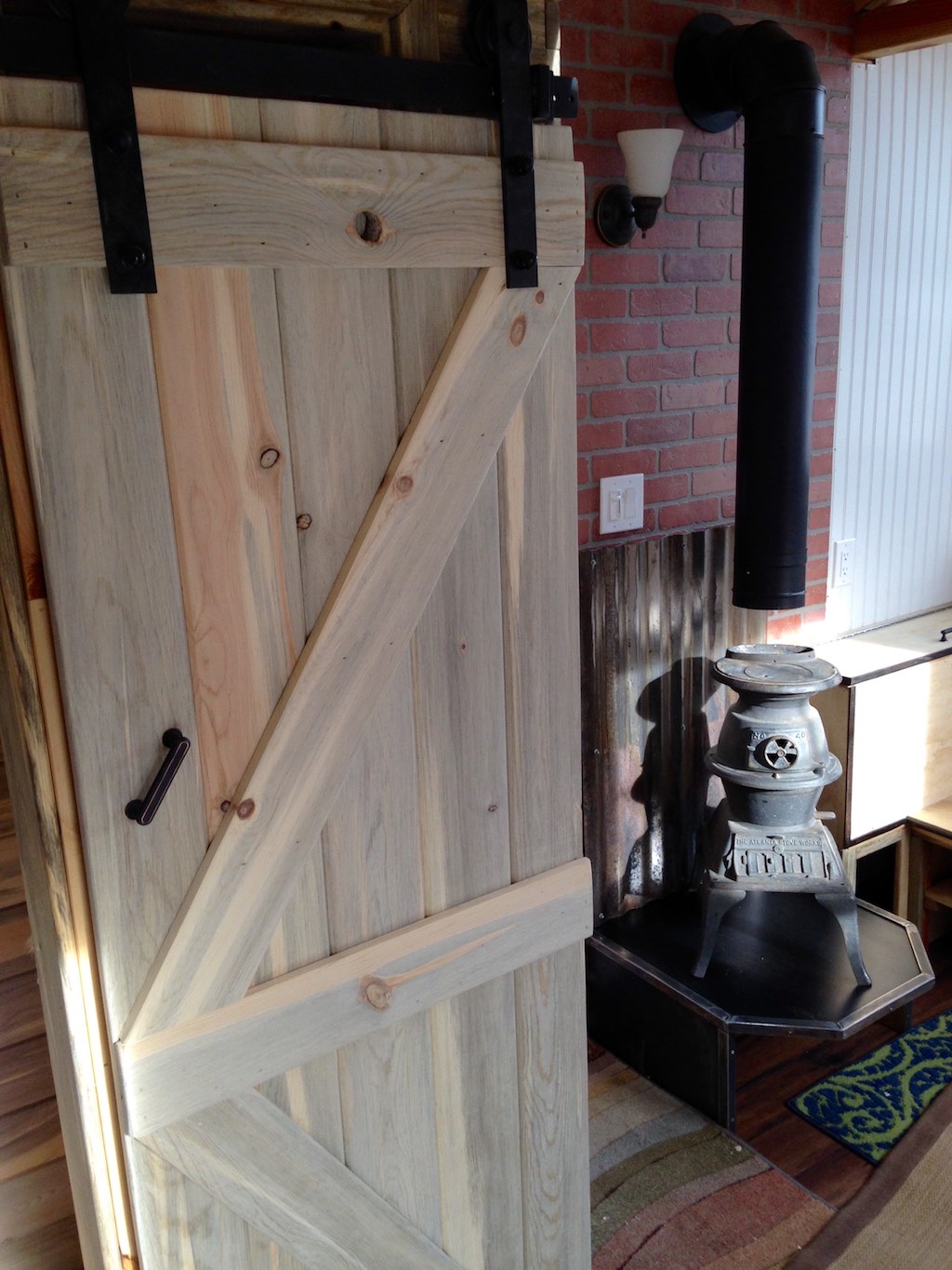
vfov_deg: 55.3
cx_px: 476
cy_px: 635
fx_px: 1210
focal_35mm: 33
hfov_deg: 43.0
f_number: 2.4
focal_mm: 4.12
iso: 50
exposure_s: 1/24
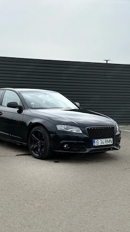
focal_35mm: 53
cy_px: 116
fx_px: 325
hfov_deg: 22.5
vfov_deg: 39.2
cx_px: 46
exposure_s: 1/3704
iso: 100
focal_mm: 6.76
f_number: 1.78
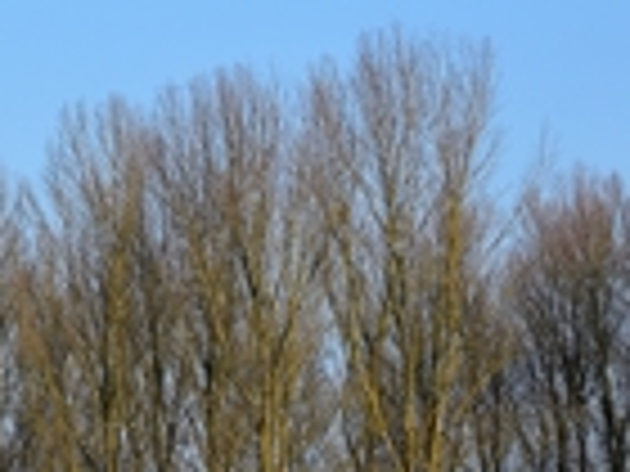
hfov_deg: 8.7
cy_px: 306
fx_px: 3951
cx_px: -522
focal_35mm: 217
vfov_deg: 6.8
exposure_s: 1/125
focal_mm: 35
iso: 140
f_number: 11
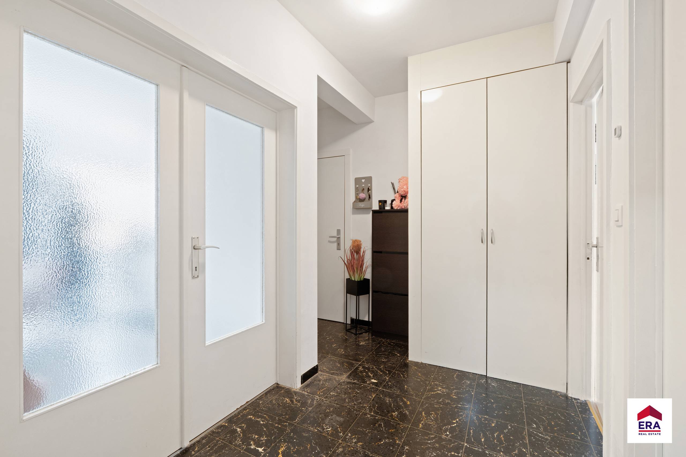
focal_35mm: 16
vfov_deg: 73.7
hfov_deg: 96.7
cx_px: 343
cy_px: 228
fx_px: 305
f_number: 11
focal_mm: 16
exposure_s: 1
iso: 250
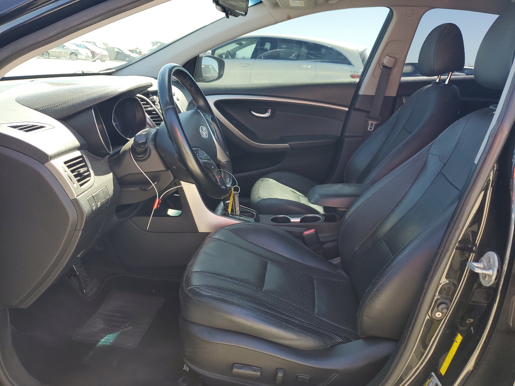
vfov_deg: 53.1
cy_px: 193
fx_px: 387
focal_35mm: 26
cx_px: 258
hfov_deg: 67.3
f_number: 1.5
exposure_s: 1/263
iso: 50
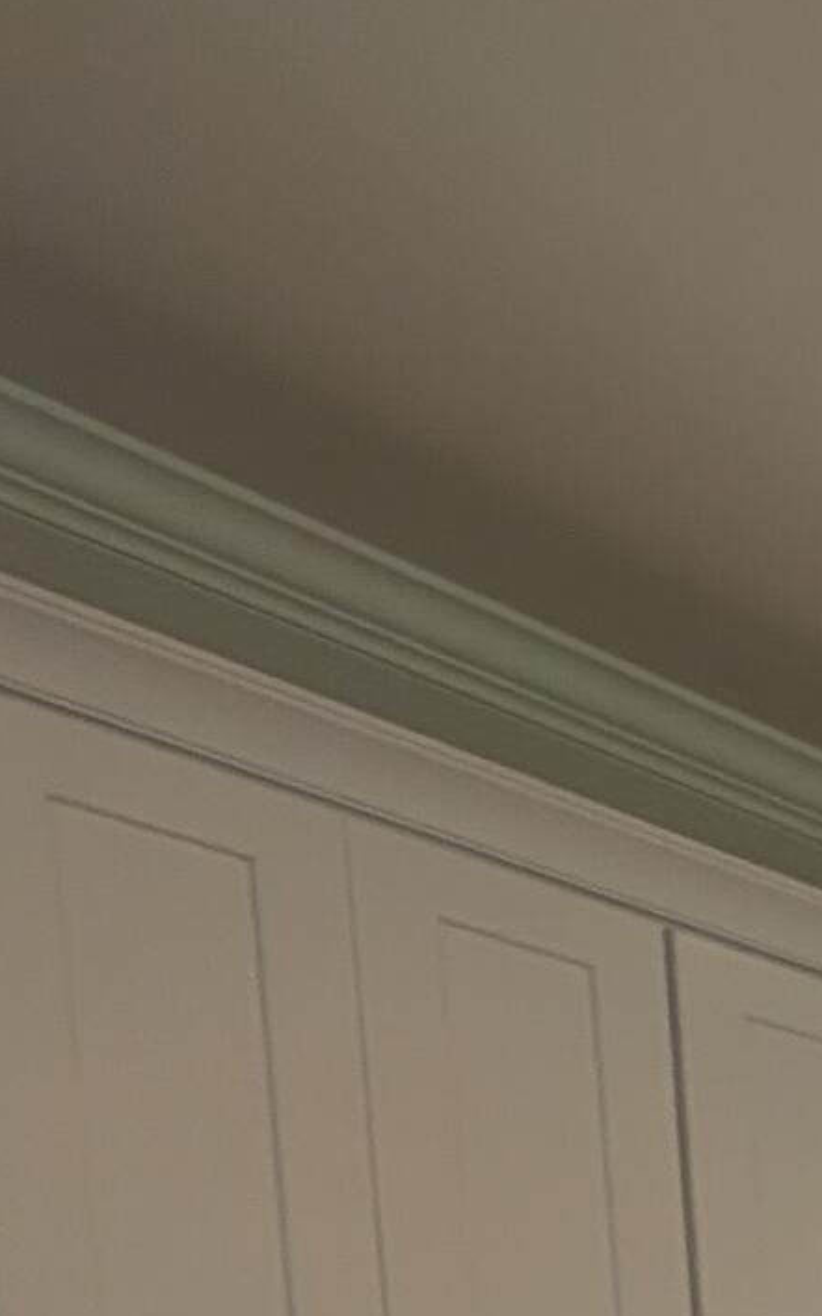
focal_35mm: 54
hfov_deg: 10.3
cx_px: 2695
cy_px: 1849
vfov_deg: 28.3
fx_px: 1937
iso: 60
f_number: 1.95
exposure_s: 1/120
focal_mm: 2.23
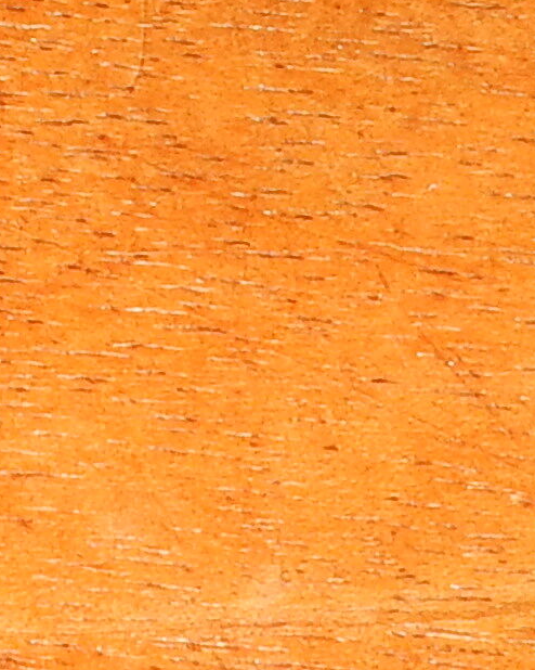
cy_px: -959
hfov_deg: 4.5
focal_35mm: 313
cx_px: -1688
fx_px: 6198
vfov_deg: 5.9
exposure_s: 1/50
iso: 125
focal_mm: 7.6
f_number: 5.3
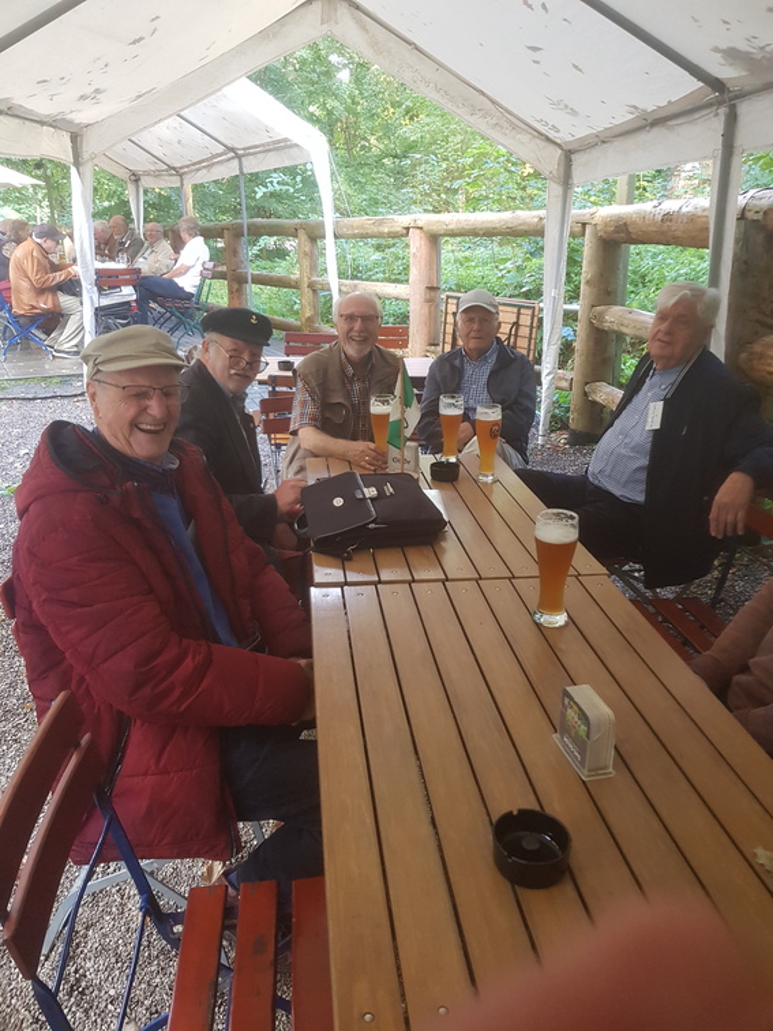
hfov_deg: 53.1
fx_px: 774
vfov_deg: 67.3
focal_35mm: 26
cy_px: 516
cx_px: 386
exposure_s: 1/40
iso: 200
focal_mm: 4.2
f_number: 1.7
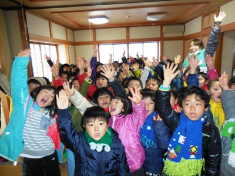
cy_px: 88
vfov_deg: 54.9
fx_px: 170
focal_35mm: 25
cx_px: 118
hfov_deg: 69.4
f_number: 3.3
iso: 400
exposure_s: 1/25
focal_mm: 4.5
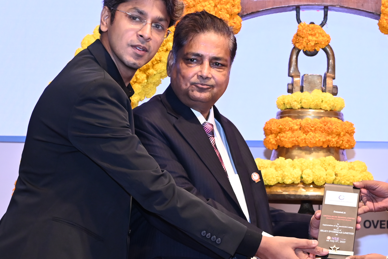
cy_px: 142
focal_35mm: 120
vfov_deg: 11.4
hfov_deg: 17.0
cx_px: 273
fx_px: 1293
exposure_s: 1/125
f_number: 5
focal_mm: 49
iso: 1600
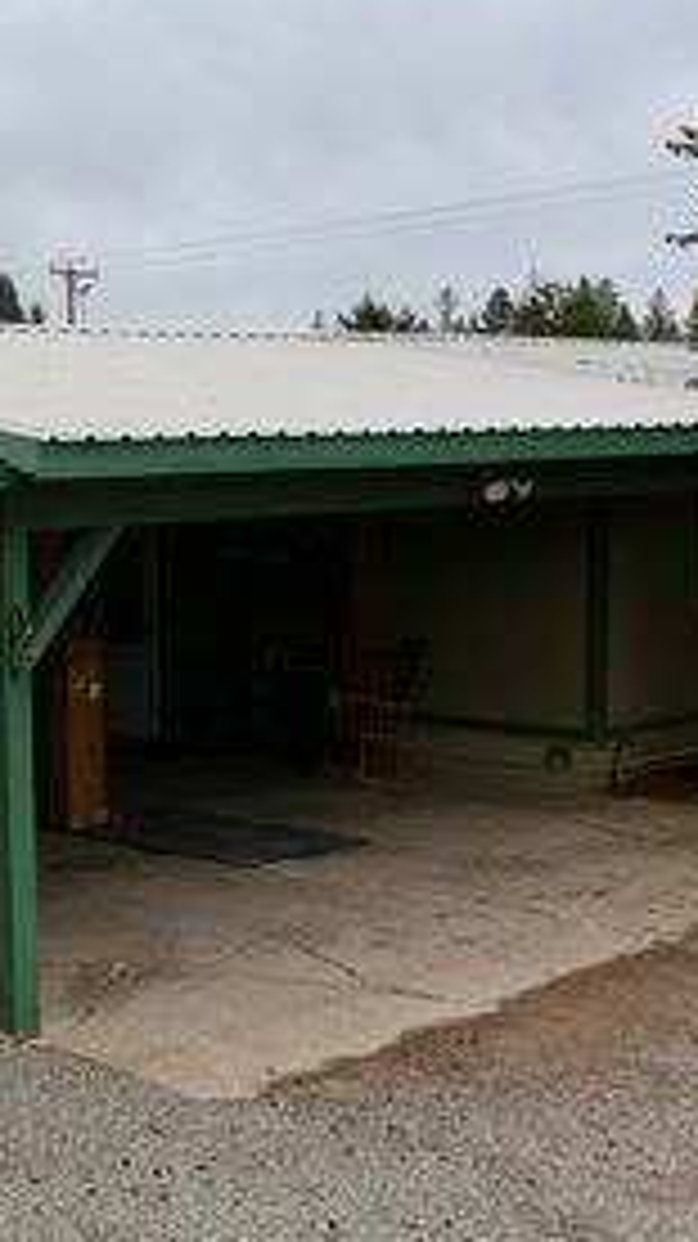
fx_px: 1812
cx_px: -243
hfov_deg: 19.8
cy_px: 700
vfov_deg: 37.8
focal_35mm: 55
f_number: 2.8
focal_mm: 10.57
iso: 100
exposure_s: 1/500
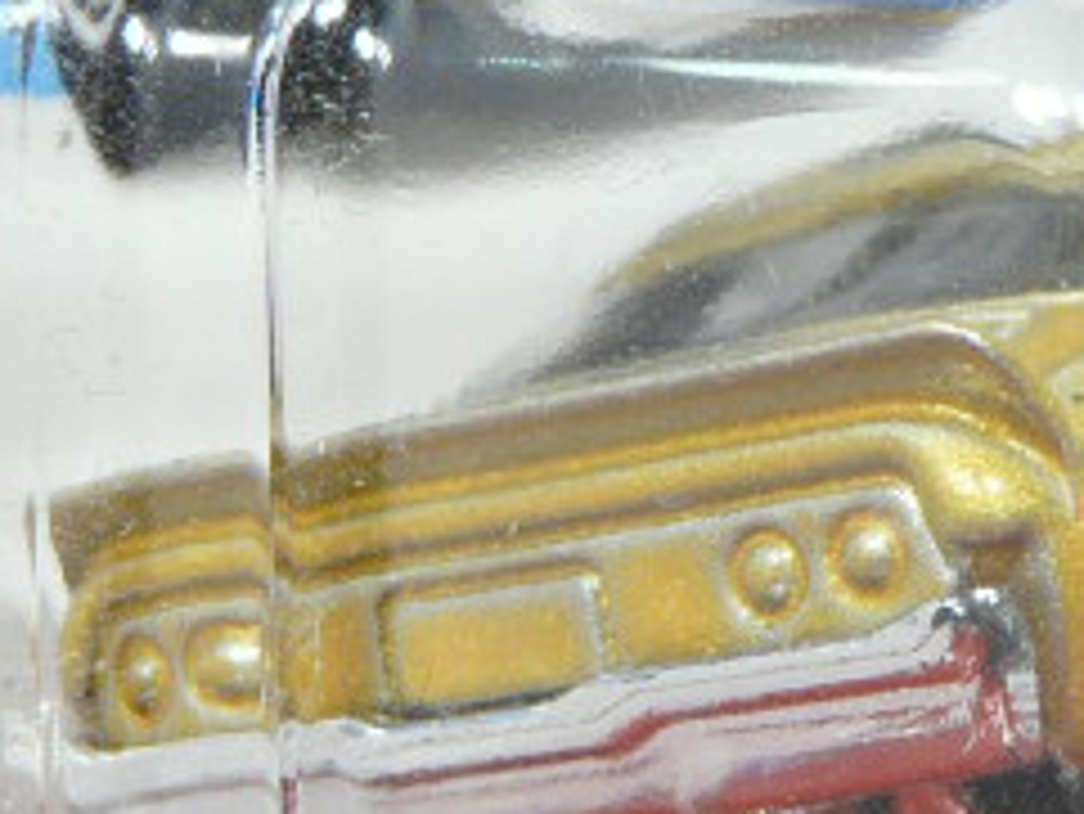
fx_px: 8898
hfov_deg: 6.9
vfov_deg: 5.2
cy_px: 297
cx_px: 1241
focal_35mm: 284
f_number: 3.2
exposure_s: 1/50
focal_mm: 11.1
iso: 125
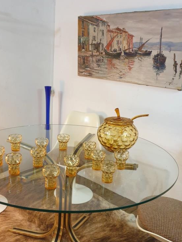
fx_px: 252
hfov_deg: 39.4
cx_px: 69
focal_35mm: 36
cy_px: 138
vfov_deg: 51.2
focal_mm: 4.3
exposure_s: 1/33
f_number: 1.5
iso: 320
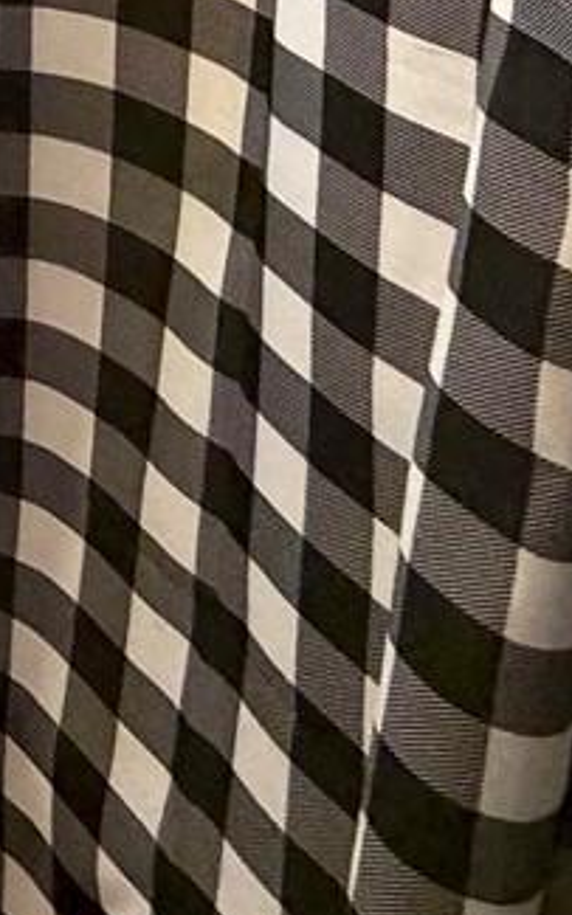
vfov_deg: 22.4
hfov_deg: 10.7
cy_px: -507
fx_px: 1822
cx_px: -1229
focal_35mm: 73
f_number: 2.2
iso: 250
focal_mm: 2.22
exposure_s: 1/60
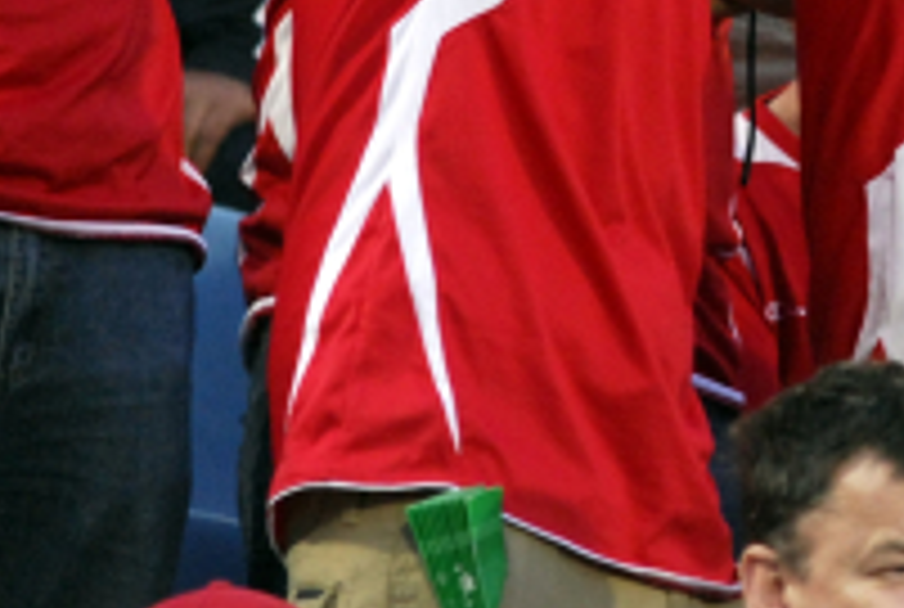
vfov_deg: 2.1
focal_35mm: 664
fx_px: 16702
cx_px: 1246
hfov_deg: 3.1
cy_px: -232
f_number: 2.8
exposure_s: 1/180
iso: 1000
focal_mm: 135
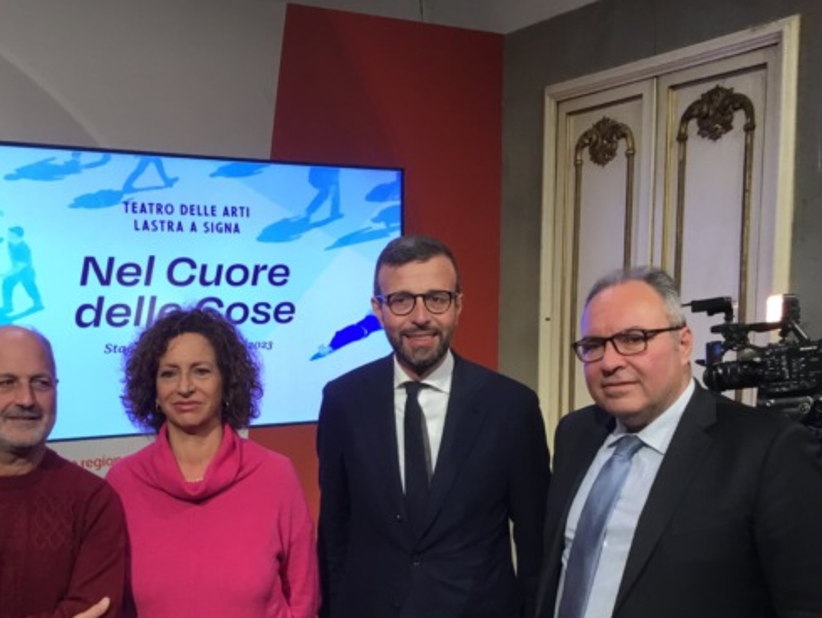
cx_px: 299
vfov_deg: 33.3
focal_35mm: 43
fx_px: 1022
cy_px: 416
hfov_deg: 43.4
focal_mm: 3.3
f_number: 2.4
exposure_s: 1/33
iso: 40
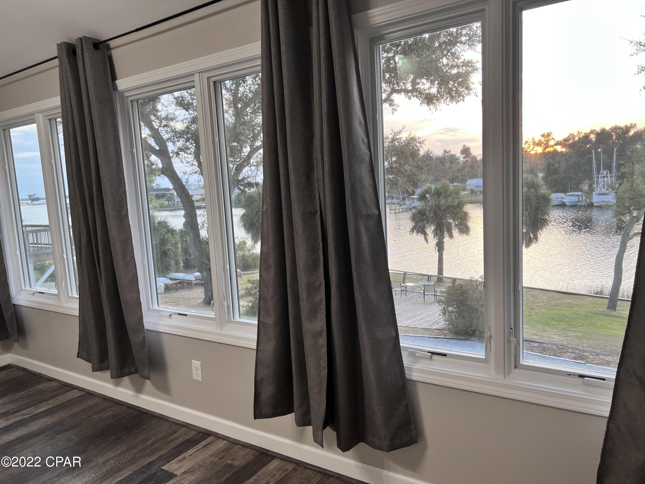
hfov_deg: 67.3
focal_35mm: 26
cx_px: 322
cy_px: 242
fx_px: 484
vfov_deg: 53.1
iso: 125
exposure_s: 1/120
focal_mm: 5.7
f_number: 1.5
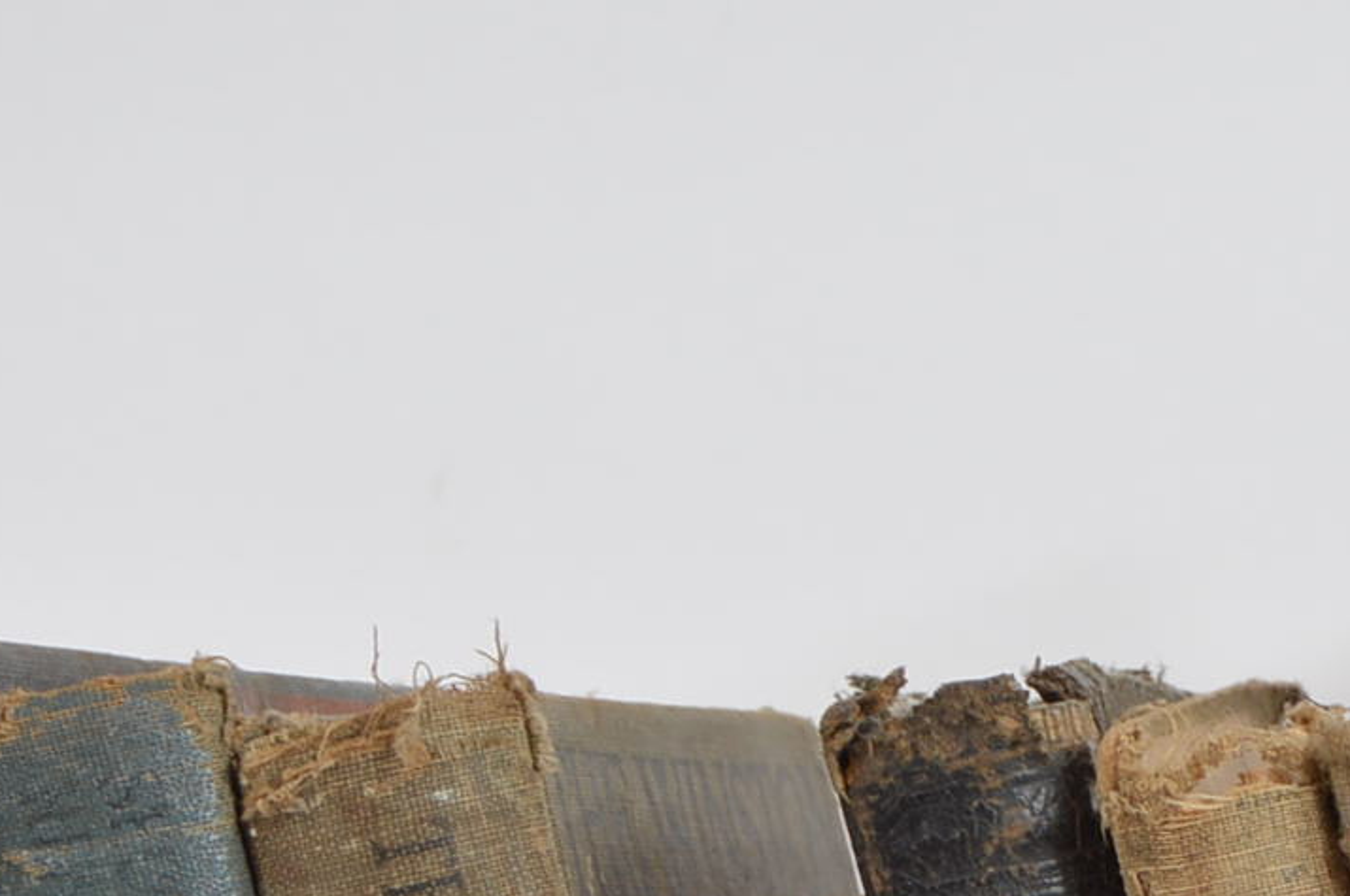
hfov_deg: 9.9
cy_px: 1490
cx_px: 1905
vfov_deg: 6.7
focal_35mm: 202
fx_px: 7566
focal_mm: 32
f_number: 9
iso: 100
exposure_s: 1/80
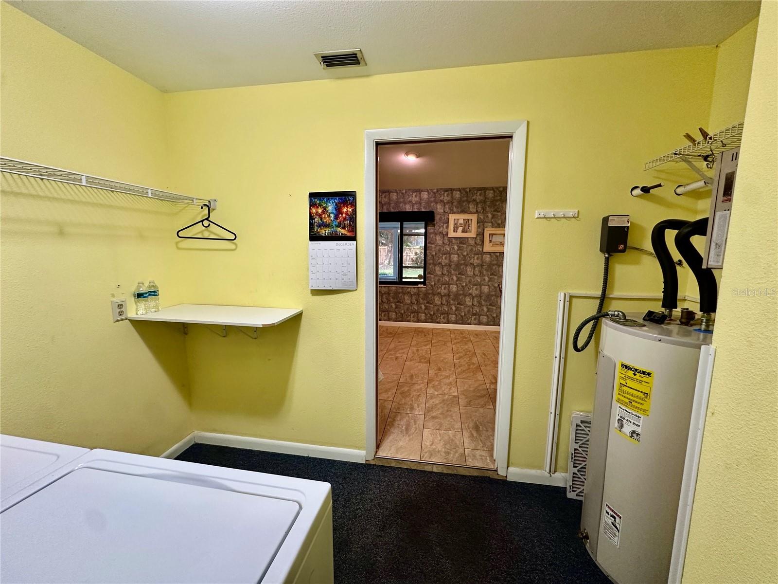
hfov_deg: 102.1
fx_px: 315
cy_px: 292
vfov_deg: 85.7
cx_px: 389
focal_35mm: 14
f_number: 2.2
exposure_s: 1/60
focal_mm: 2.22
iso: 200
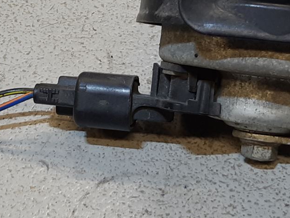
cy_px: 63
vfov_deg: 17.3
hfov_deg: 23.0
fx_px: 712
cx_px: 149
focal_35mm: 85
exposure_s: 1/50
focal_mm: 3.93
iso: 40
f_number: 1.7
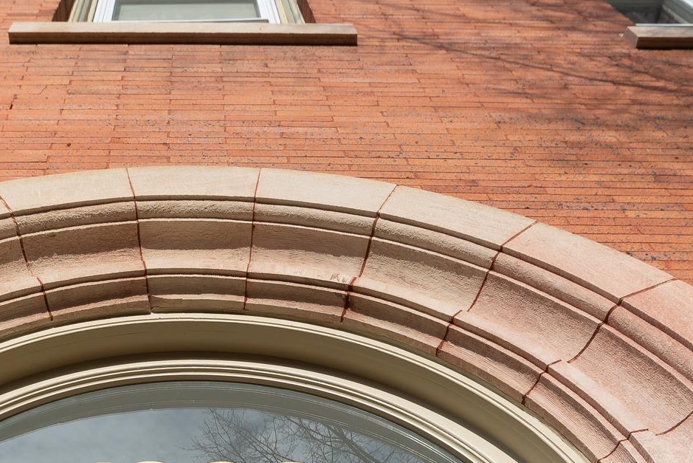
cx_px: 205
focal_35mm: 48
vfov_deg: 26.1
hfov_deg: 40.3
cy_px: 501
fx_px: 924
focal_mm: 22
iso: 100
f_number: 10
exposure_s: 1/320
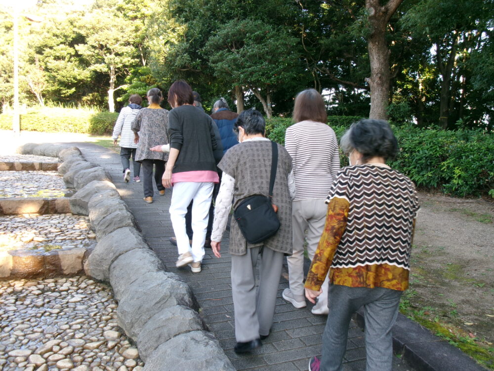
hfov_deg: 51.4
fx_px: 514
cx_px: 247
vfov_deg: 39.7
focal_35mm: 36
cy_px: 186
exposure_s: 1/56
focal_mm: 6.4
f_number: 4.5
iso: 100
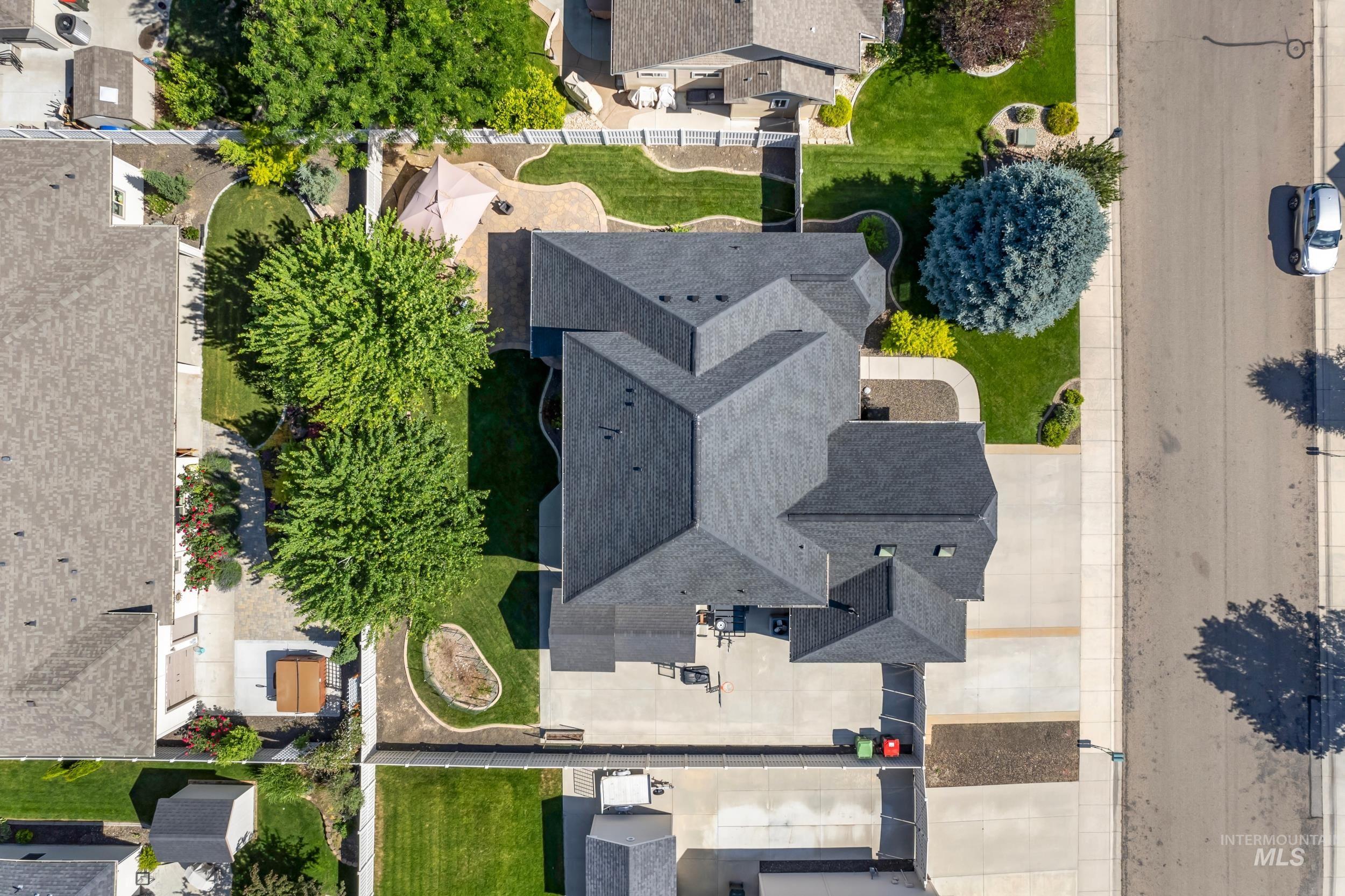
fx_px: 822
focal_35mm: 22
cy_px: 448
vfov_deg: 57.2
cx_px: 672
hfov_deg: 78.6
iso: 100
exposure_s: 1/1500
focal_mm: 8.38
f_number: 2.8
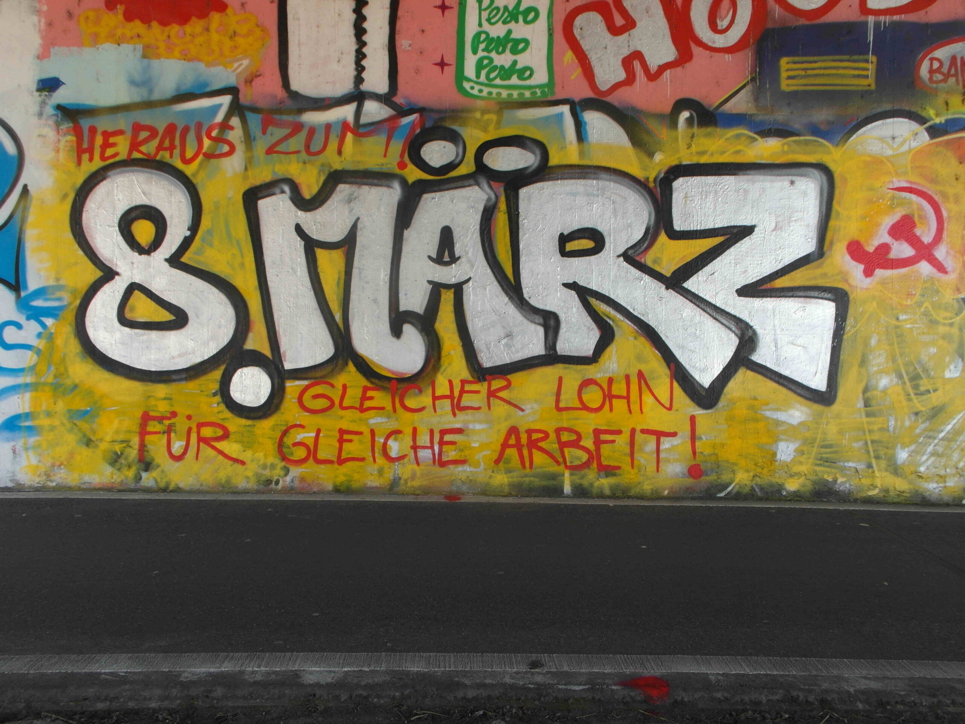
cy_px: 362
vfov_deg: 49.7
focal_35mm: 28
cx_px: 482
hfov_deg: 63.4
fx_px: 781
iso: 100
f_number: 4.1
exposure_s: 1/45
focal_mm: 5
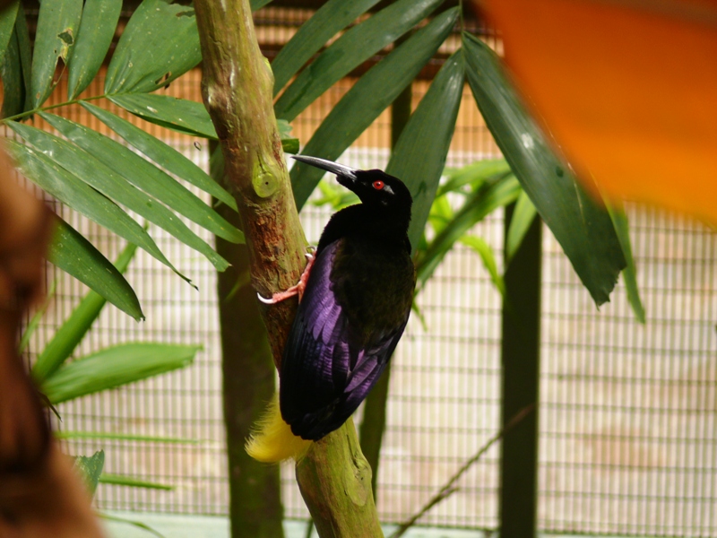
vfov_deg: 3.5
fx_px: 8699
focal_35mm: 420
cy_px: 269
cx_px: 358
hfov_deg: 4.7
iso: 100
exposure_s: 1/25
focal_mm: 88.8
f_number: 3.7
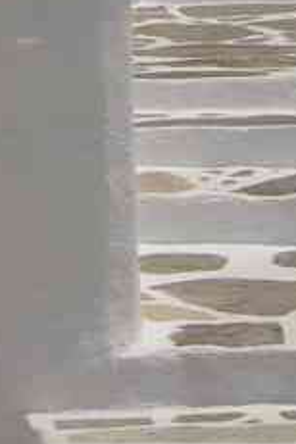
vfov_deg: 7.8
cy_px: -449
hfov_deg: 5.4
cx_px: 288
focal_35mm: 252
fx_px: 3106
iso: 100
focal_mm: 38.8
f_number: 11
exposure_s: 1/160
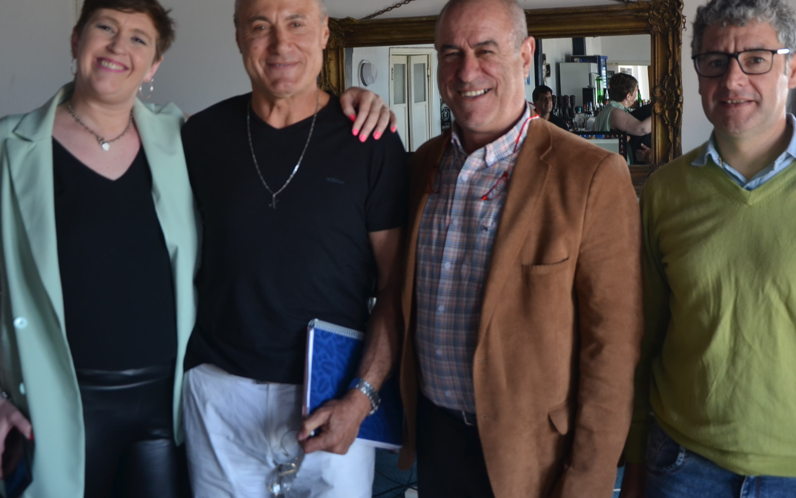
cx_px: 426
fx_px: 955
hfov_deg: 45.2
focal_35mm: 44
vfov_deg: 29.2
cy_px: 241
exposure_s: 1/80
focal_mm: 22
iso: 320
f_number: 4
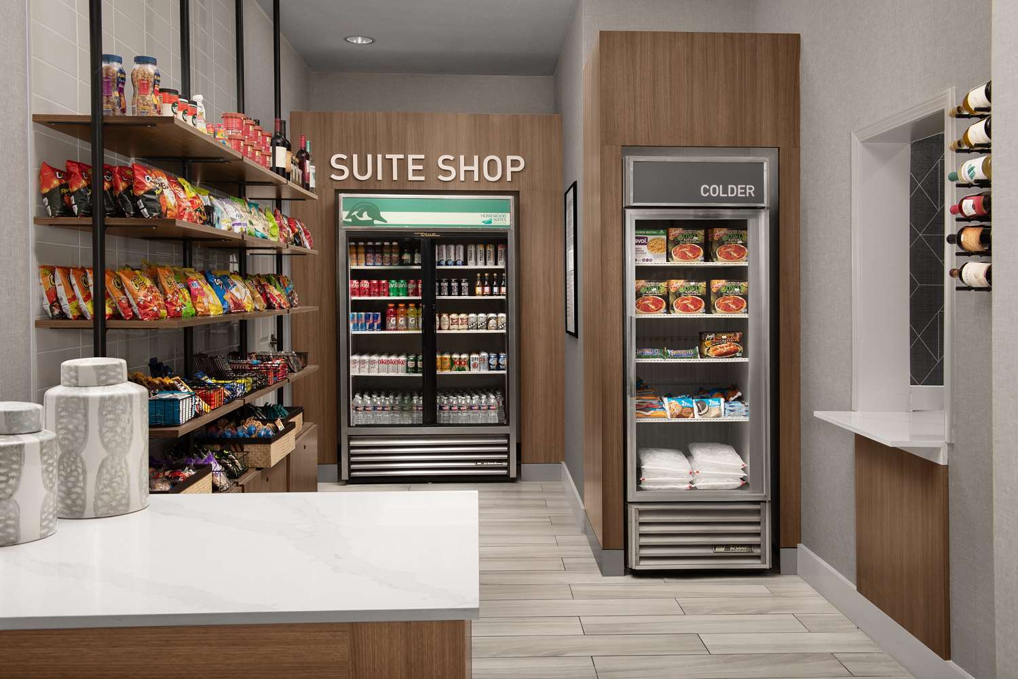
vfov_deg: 37.9
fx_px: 990
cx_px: 509
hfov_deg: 54.4
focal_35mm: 35
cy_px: 340
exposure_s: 1/250
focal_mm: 35
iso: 250
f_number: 11
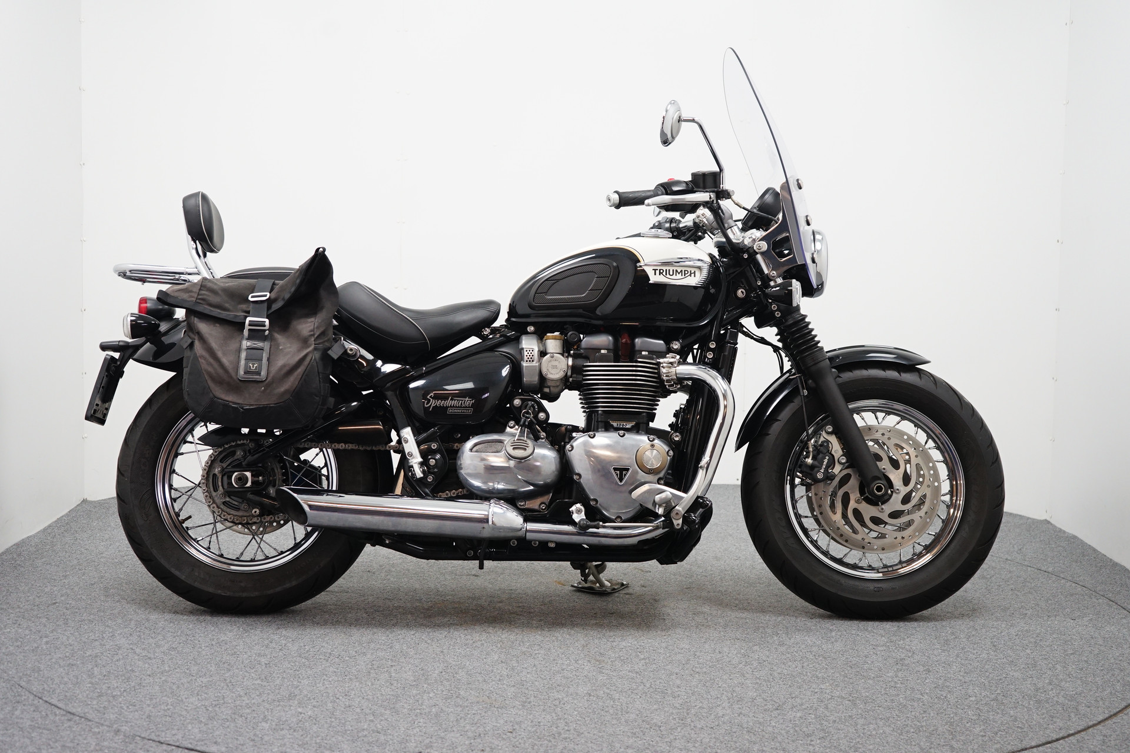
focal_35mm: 52
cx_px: 565
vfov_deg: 26.0
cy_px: 376
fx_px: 1632
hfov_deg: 38.2
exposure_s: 1/60
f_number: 5
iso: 1000
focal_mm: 52
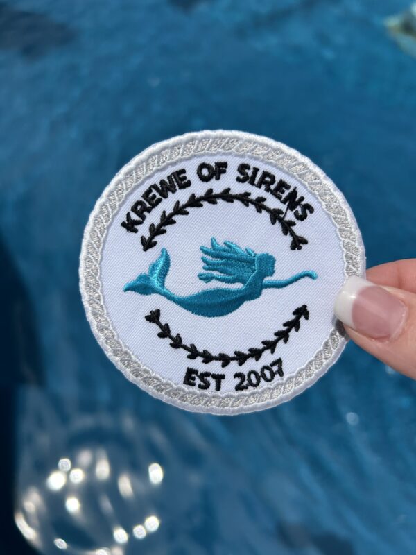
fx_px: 417
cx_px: 208
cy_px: 278
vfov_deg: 67.3
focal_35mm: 26
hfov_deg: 53.1
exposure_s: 1/10309
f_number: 1.5
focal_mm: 5.7
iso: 50
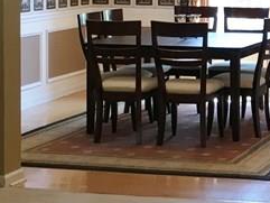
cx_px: 287
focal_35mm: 123
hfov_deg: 15.6
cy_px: -3
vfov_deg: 11.9
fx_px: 960
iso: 64
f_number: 2.2
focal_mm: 4.15
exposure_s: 1/30
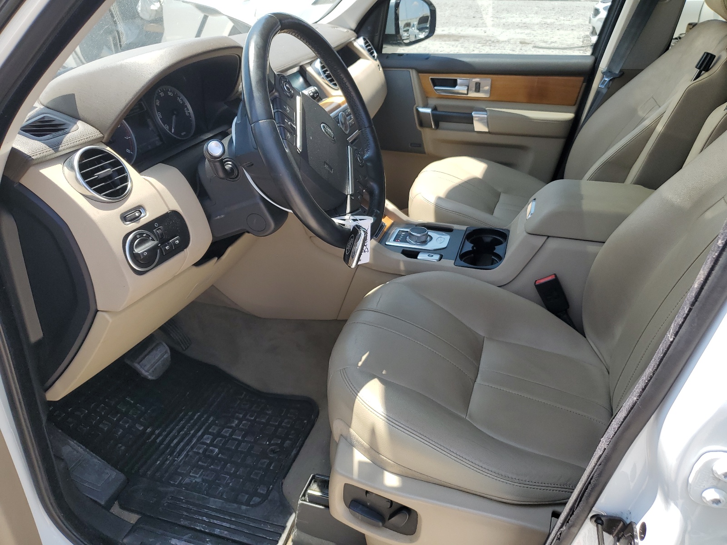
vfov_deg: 53.1
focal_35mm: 26
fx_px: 546
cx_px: 364
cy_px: 272
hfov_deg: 67.3
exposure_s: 1/833
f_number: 1.5
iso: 50
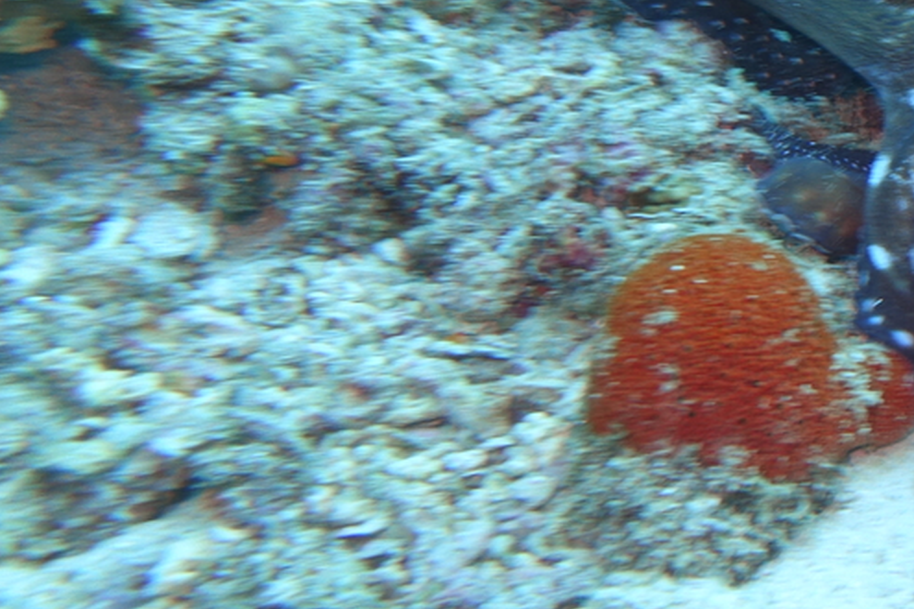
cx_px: 1161
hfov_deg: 27.5
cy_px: 141
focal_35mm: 62
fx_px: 1574
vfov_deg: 21.7
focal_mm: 8.8
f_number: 2.8
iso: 125
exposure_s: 1/50
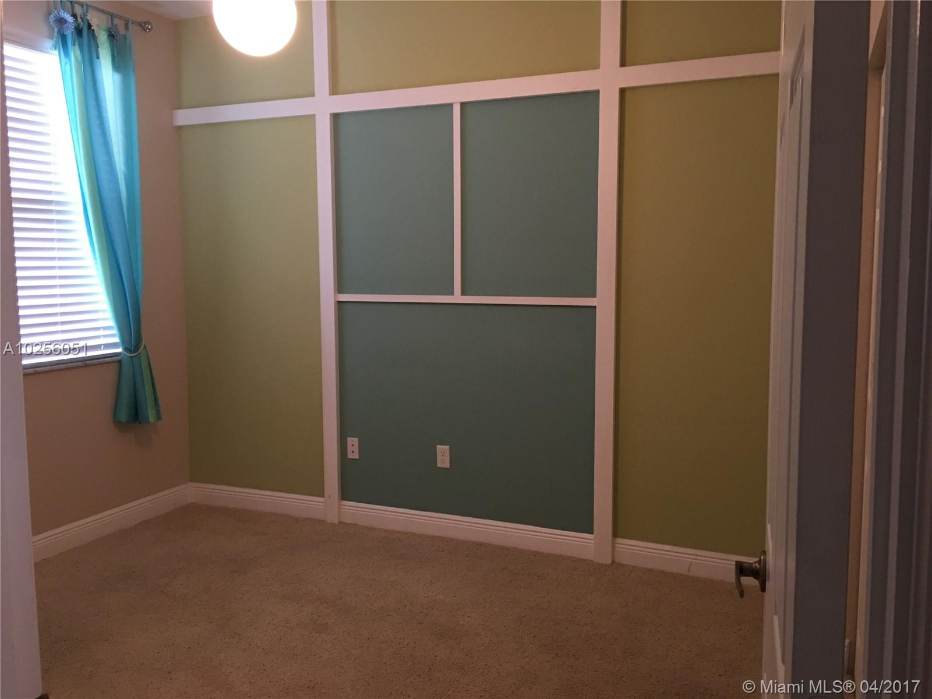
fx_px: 781
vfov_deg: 48.2
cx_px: 466
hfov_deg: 61.7
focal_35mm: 29
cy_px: 350
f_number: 2.2
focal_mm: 4.15
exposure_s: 1/10
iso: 100
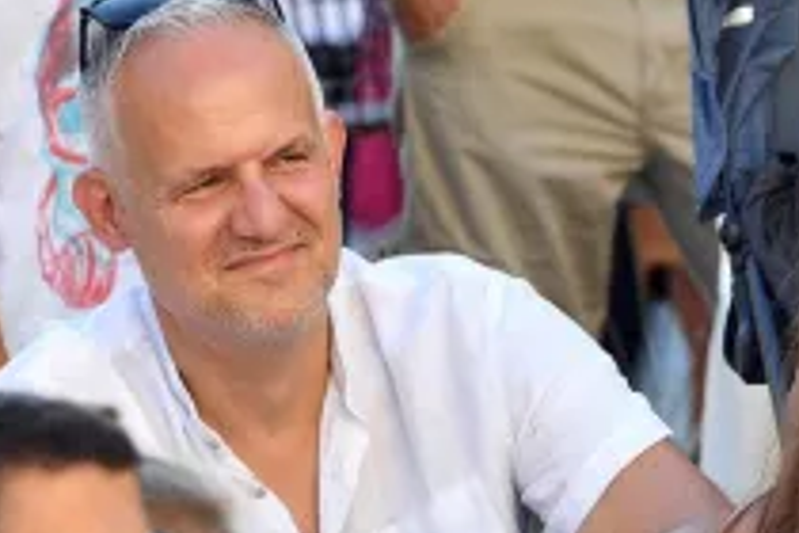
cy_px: 839
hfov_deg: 2.9
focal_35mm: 723
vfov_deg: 1.9
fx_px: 16045
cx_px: 734
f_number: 5
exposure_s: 1/400
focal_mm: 200
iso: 125
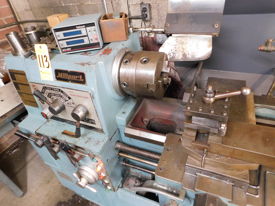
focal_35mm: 23
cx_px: 138
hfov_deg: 73.9
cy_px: 103
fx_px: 183
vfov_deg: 58.9
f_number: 3
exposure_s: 1/8
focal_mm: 4
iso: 400
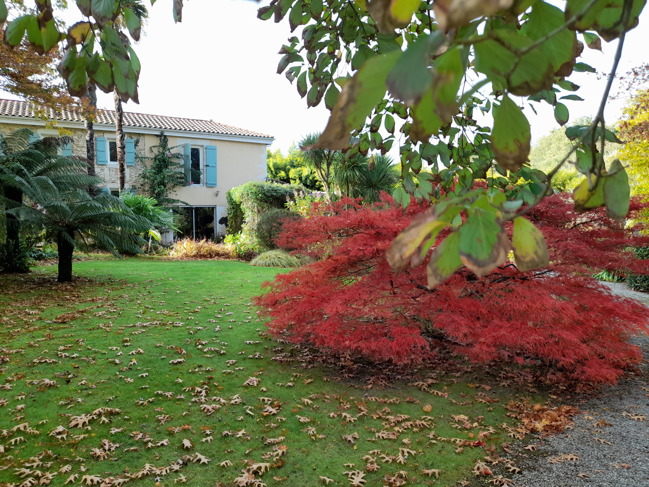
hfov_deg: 69.4
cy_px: 244
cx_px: 324
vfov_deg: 54.9
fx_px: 469
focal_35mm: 25
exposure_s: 1/100
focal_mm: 4.6
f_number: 2
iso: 20
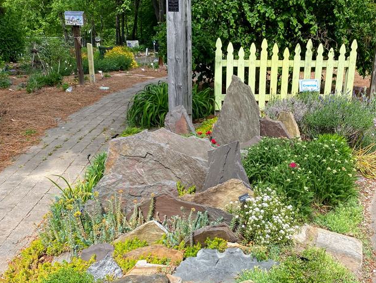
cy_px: 181
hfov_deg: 47.6
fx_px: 424
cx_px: 221
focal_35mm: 39
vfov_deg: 36.6
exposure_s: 1/1779
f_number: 1.8
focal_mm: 4.25
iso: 32
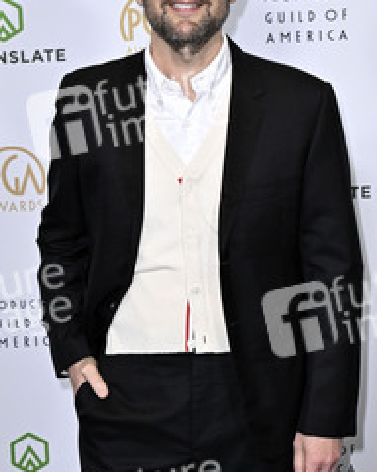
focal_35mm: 86
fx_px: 1199
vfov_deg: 22.2
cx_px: 185
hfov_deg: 17.9
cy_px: 212
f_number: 5.6
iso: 2000
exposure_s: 1/320
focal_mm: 37
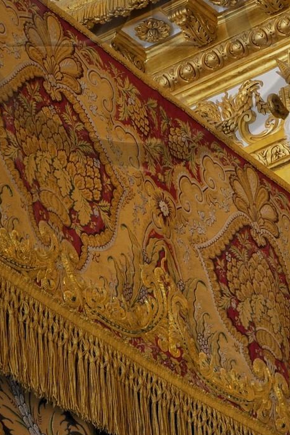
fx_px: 1959
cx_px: 140
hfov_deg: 8.5
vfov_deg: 12.5
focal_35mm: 162
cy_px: -30
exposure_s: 25
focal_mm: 70
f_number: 22
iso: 200
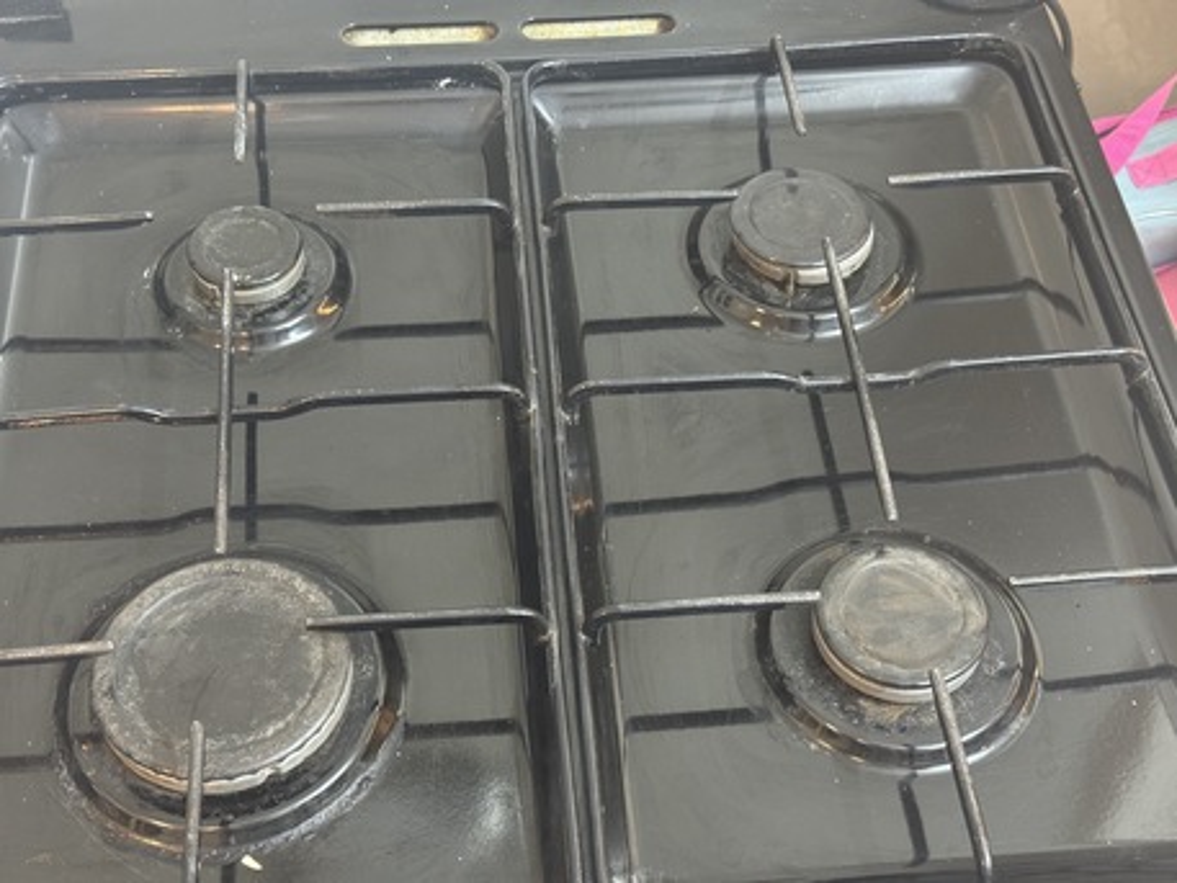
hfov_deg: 39.6
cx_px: 588
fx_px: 1633
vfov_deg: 30.3
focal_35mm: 48
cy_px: 442
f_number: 1.78
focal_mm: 6.76
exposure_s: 1/40
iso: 400
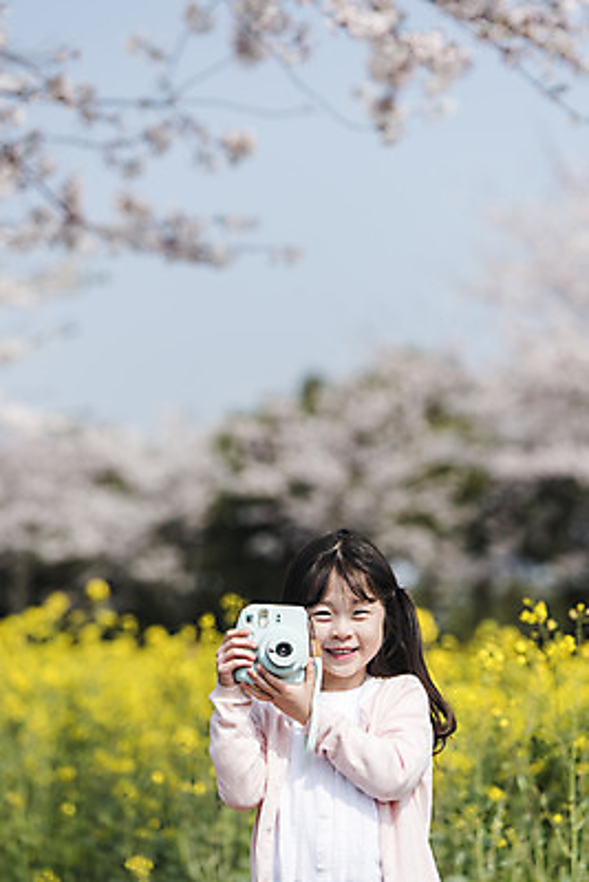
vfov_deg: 15.8
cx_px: 294
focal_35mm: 130
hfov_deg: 10.6
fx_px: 3187
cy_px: 441
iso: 250
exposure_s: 1/1250
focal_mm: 130
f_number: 3.2
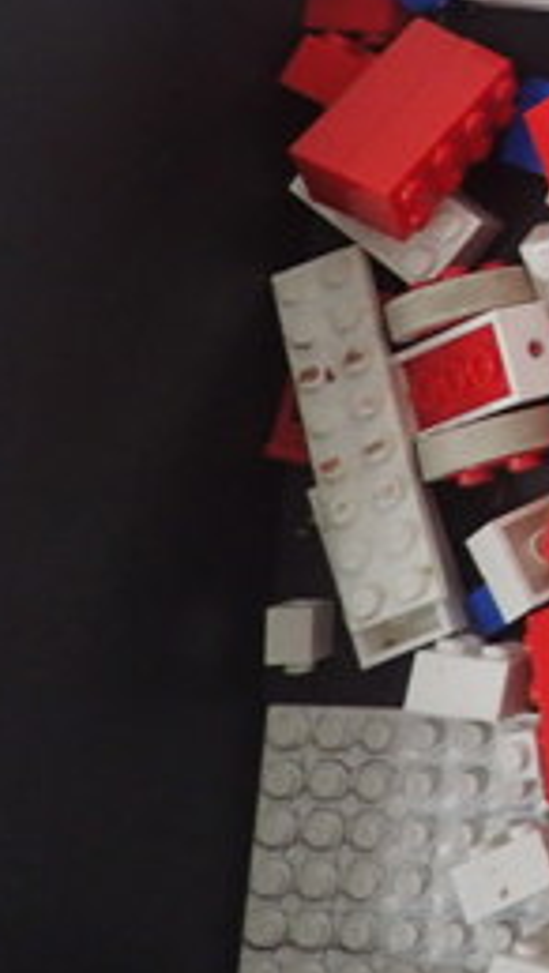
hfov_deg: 11.3
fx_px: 2170
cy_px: -23
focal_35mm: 84
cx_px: 1425
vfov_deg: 24.1
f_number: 2
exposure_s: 1/60
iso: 160
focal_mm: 4.5
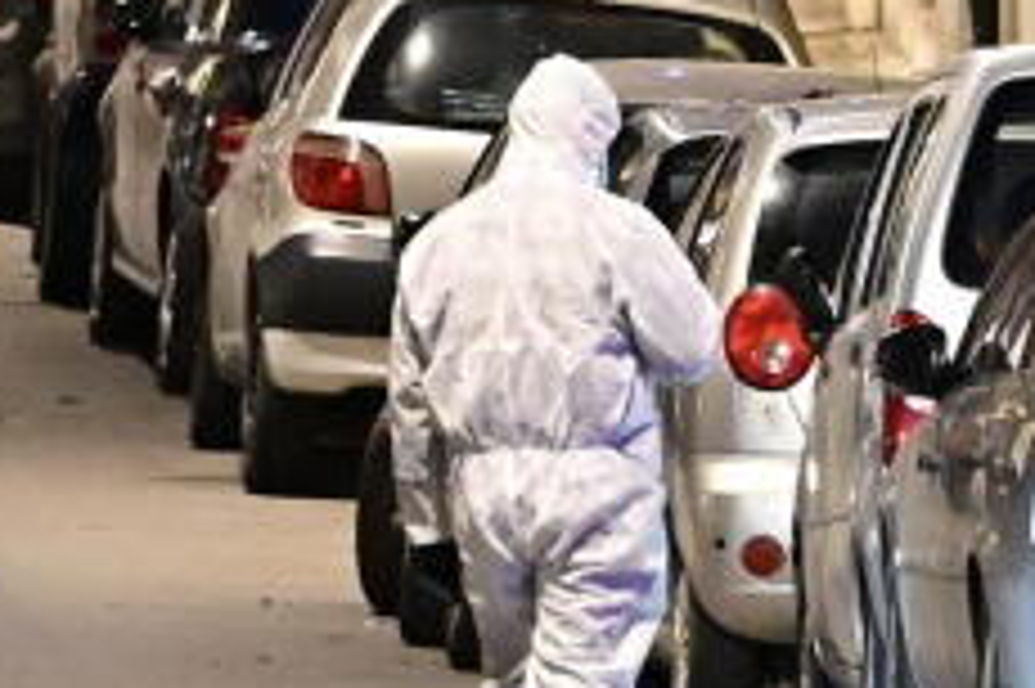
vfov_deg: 2.4
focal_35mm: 574
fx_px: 16490
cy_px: 225
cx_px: 518
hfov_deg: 3.6
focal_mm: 200
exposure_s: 1/50
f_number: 4
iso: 3200
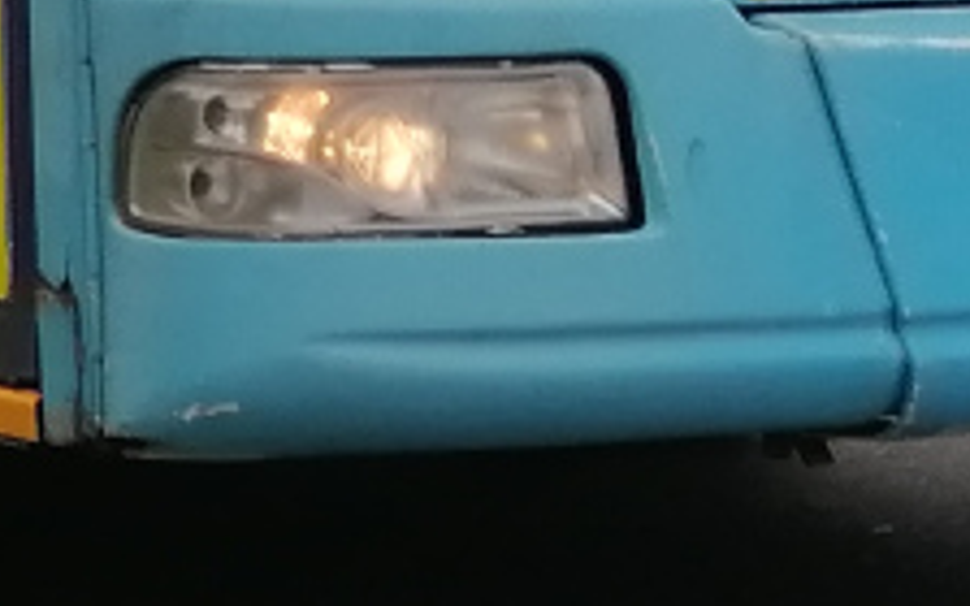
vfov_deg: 5.2
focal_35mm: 244
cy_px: -909
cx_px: -221
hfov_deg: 8.5
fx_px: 6450
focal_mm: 5.4
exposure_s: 1/239
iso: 50
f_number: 1.8
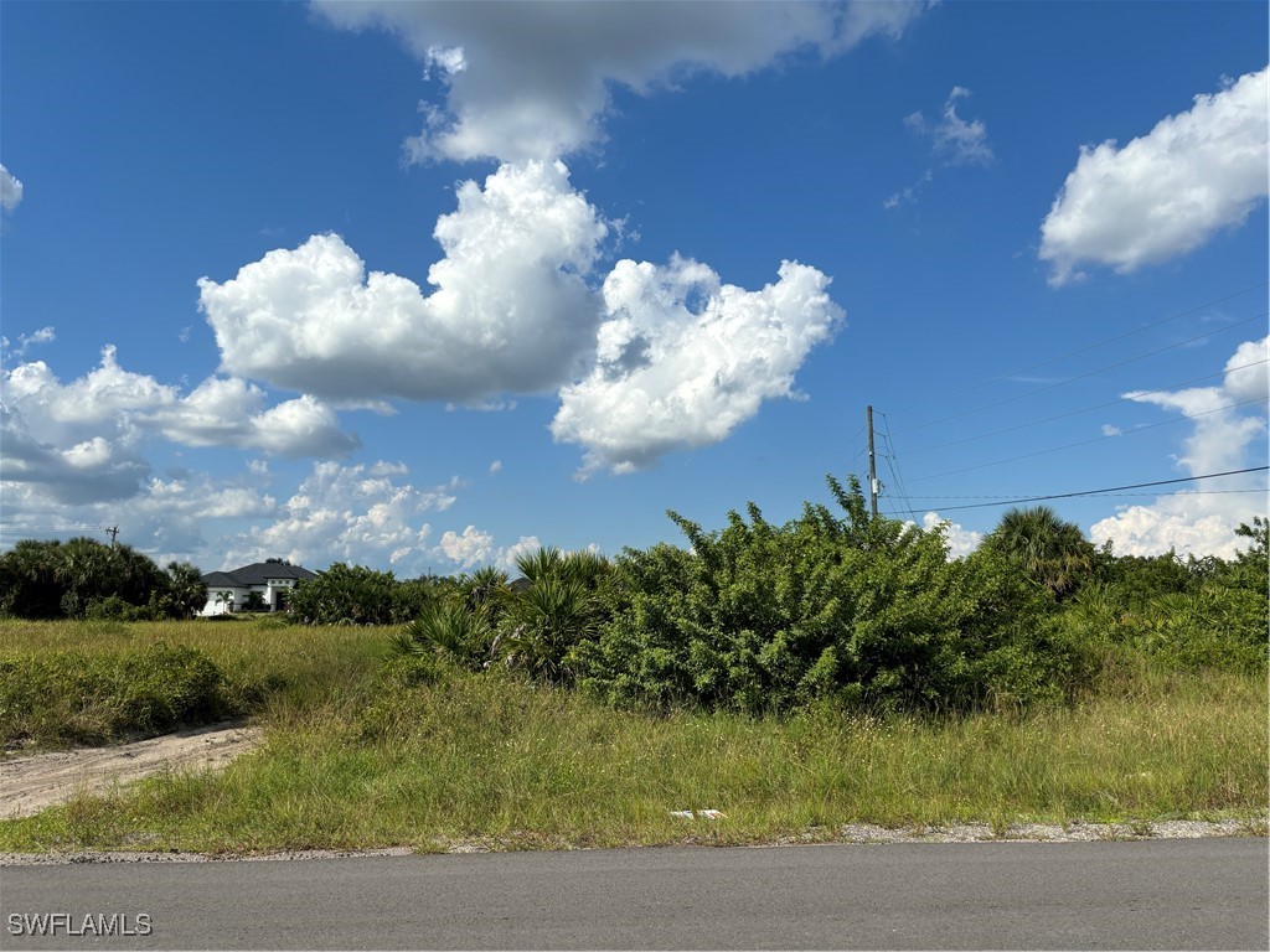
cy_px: 476
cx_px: 635
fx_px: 954
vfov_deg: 53.1
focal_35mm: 26
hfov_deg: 67.3
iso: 50
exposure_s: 1/5348
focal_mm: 5.96
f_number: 1.6
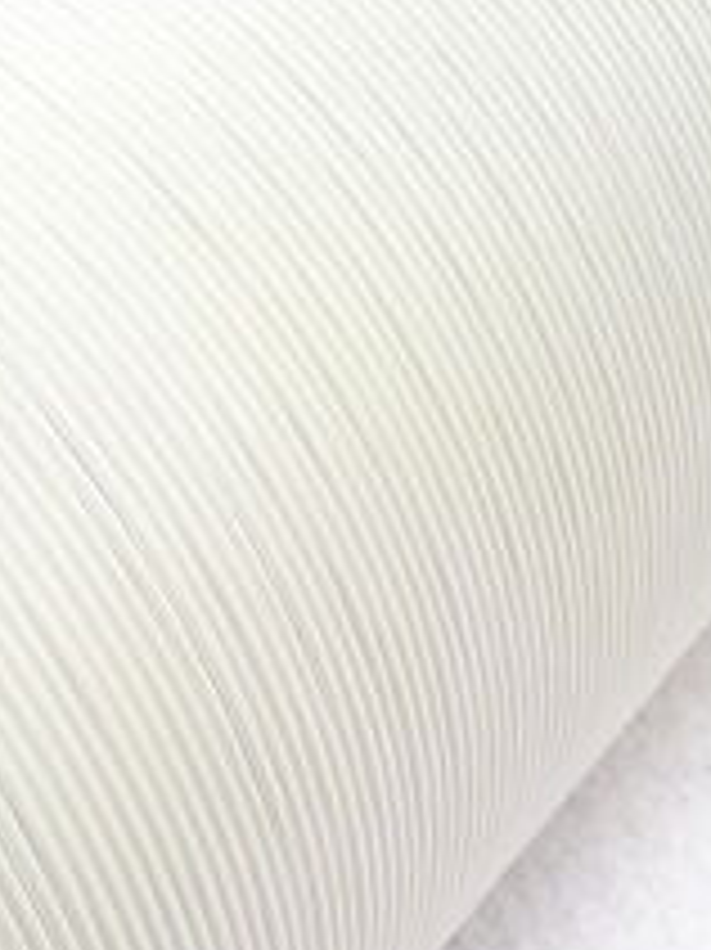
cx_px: 40
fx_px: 2248
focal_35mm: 82
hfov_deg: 17.6
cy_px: 441
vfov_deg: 23.8
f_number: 1.9
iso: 40
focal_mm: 3.6
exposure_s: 1/100
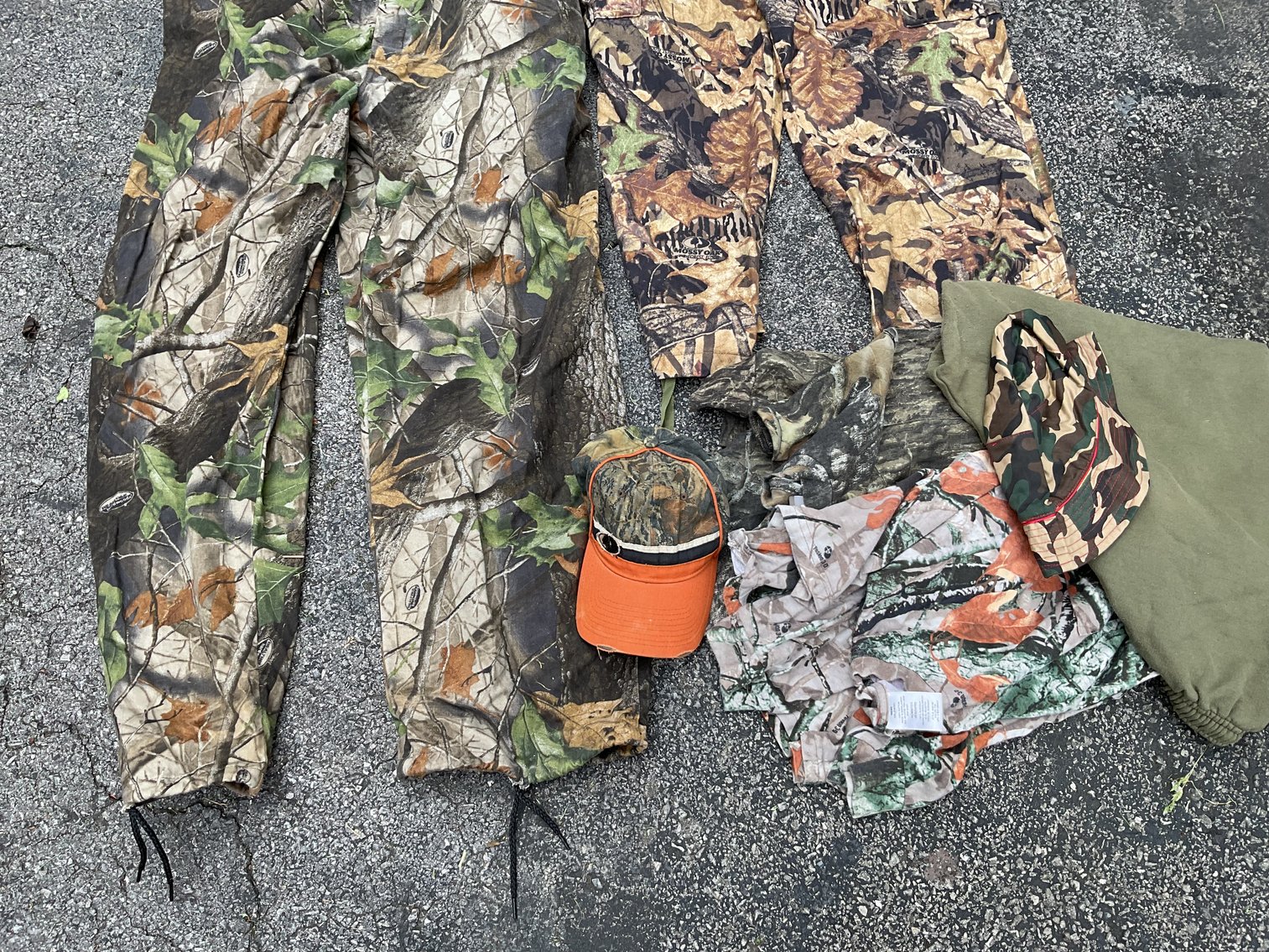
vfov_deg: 48.2
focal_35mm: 29
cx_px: 634
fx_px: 1063
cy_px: 476
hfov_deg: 61.7
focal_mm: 3
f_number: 1.8
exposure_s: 1/180
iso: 16
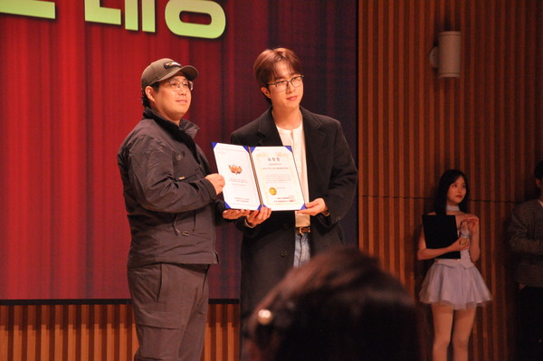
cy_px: 180
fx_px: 2261
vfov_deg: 9.1
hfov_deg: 13.7
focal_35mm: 150
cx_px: 272
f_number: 11
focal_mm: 100
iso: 2000
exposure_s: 1/125
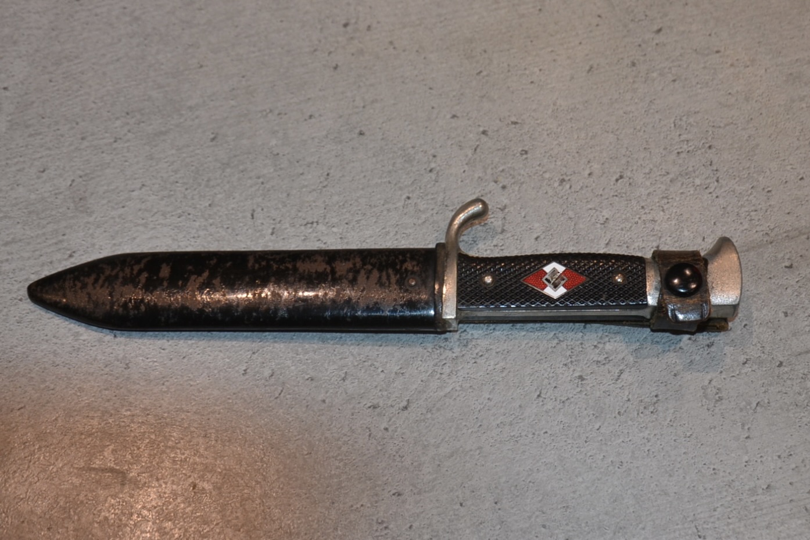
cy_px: 270
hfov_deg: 51.3
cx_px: 405
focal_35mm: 38
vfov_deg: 35.5
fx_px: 844
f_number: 4
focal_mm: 25
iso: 400
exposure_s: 1/60
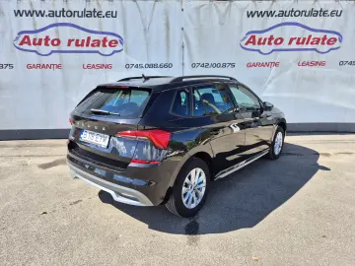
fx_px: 236
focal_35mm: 23
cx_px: 178
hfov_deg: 73.9
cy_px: 133
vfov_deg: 58.9
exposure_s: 1/465
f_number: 1.8
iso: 25
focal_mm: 5.4
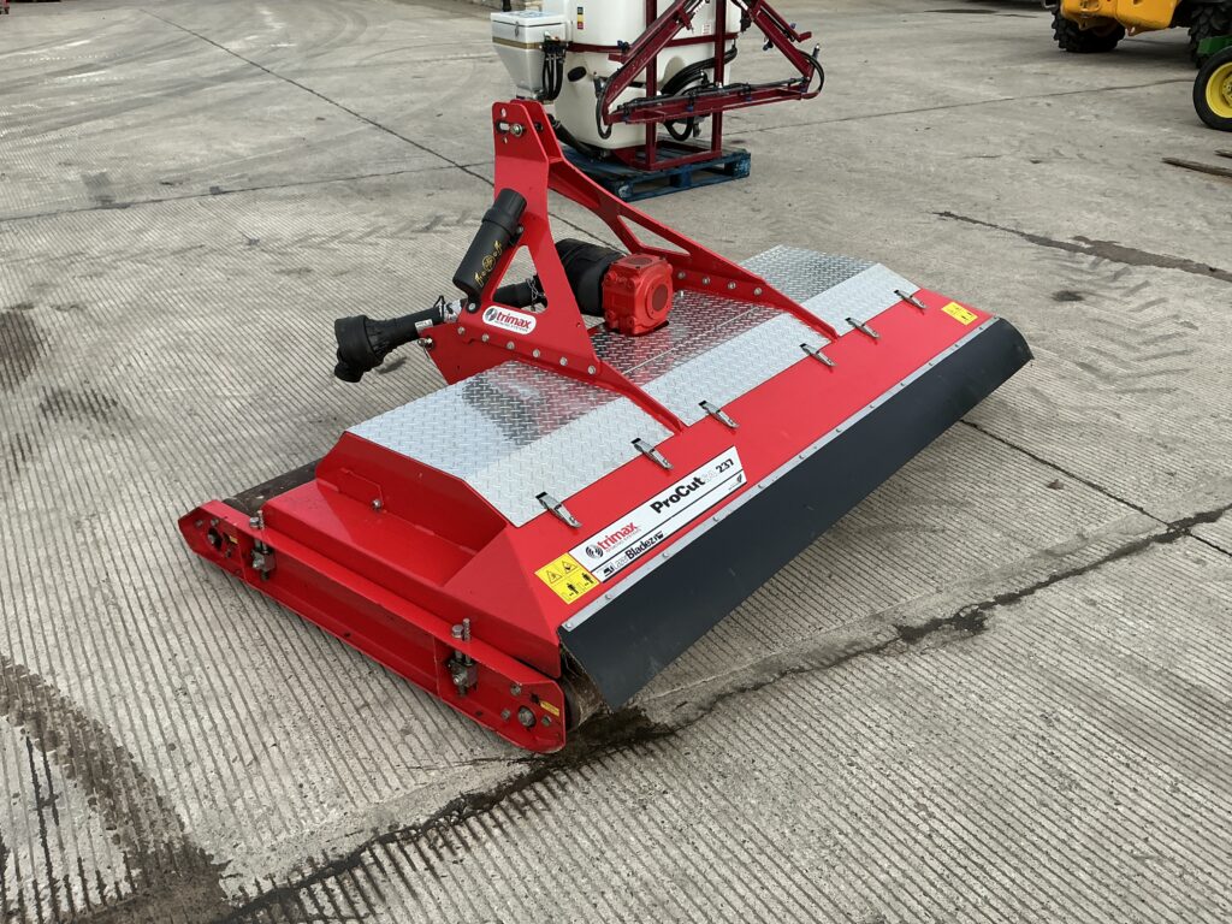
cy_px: 462
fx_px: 997
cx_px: 616
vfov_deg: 49.7
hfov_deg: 63.4
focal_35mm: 28
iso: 25
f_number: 1.8
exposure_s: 1/1195
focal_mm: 3
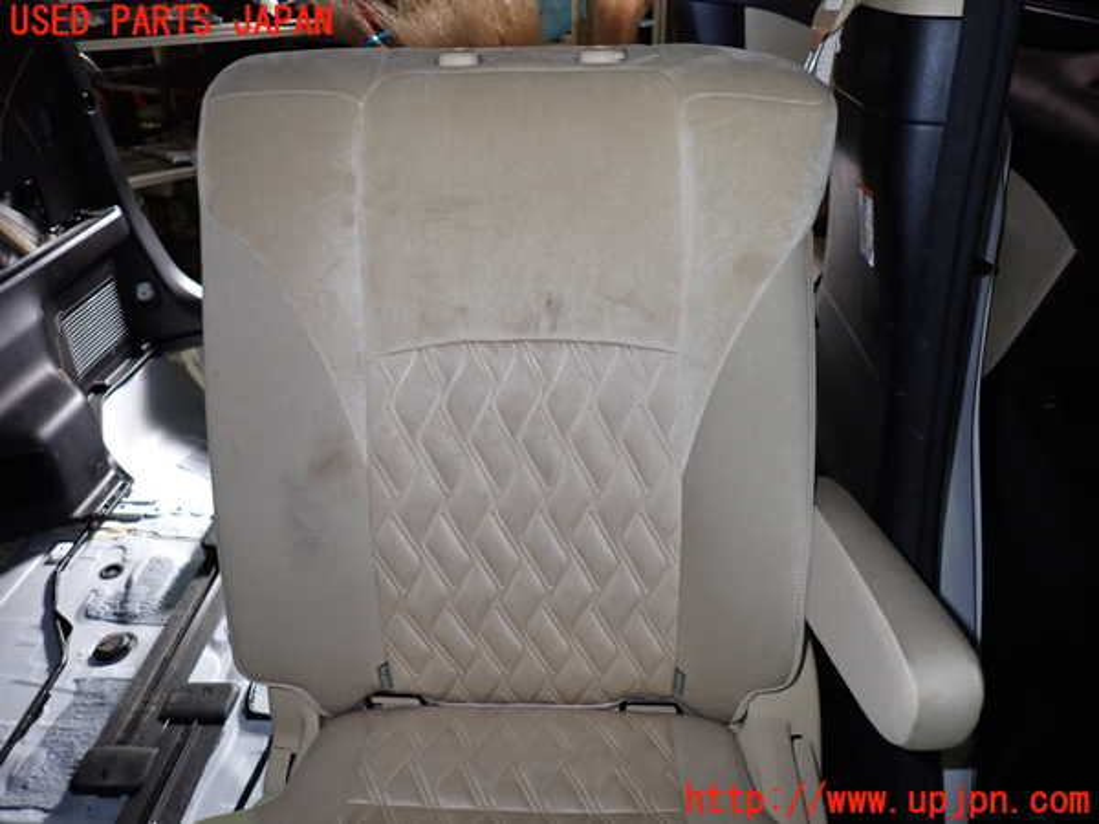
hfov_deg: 69.4
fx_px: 794
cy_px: 412
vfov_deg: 54.9
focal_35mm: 25
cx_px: 550
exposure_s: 1/30
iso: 320
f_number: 5.6
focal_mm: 4.5
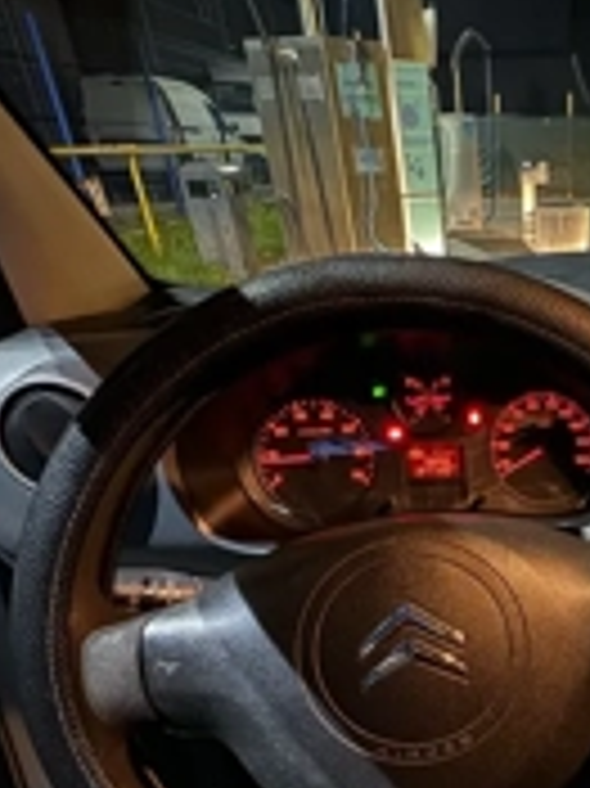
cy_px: 630
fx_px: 728
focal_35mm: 32
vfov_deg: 53.1
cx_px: 581
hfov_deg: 39.3
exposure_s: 1/10
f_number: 2.2
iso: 800
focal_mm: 2.22
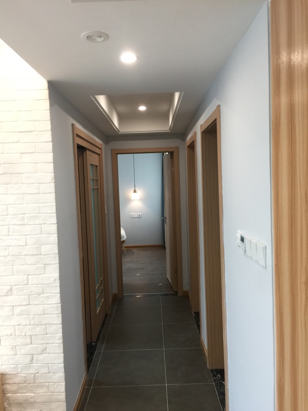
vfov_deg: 61.7
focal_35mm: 29
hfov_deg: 48.2
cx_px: 154
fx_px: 344
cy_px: 206
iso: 40
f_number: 2.2
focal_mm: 4.15
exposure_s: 1/17
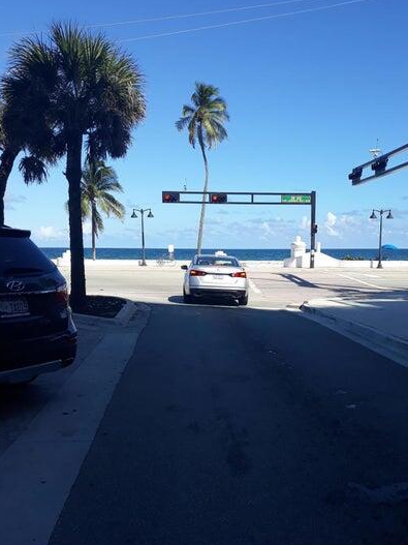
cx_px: 245
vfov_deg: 53.8
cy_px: 310
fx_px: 535
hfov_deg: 41.6
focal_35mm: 34
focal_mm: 3.7
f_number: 1.7
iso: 40
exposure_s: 1/1520
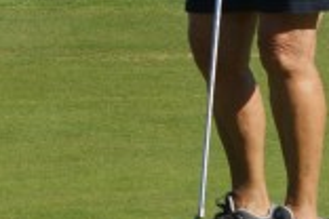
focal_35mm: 493
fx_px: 4505
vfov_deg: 2.8
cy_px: 194
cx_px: 299
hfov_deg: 4.2
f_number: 8
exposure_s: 1/320
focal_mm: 50
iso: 100
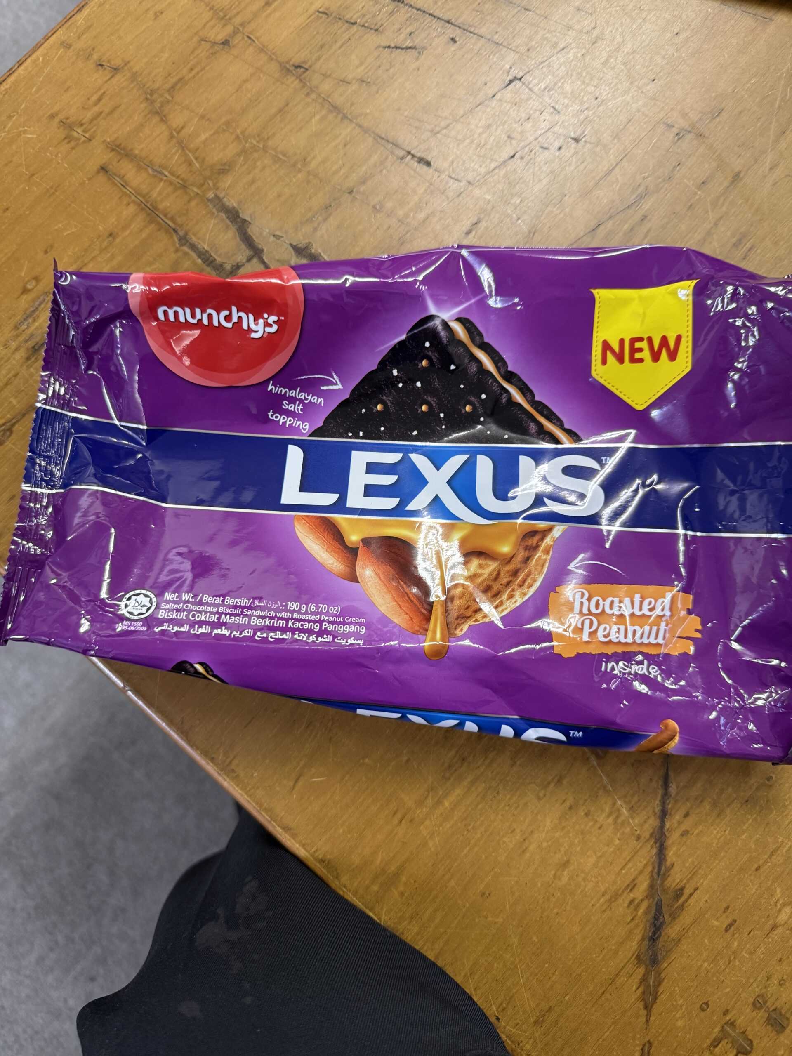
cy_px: 528
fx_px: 732
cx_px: 396
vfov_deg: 71.6
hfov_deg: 56.8
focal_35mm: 24
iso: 250
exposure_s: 1/60
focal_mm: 6.76
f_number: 1.78
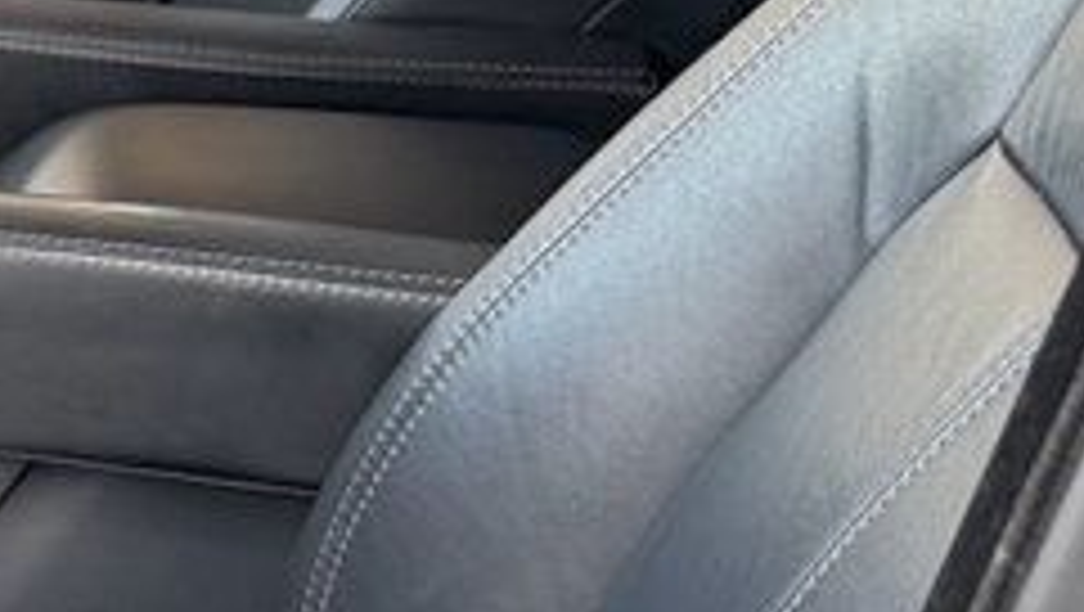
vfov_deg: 10.9
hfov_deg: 16.1
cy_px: 270
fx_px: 3193
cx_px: -904
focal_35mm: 111
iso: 200
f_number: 1.78
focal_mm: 6.76
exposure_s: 1/96
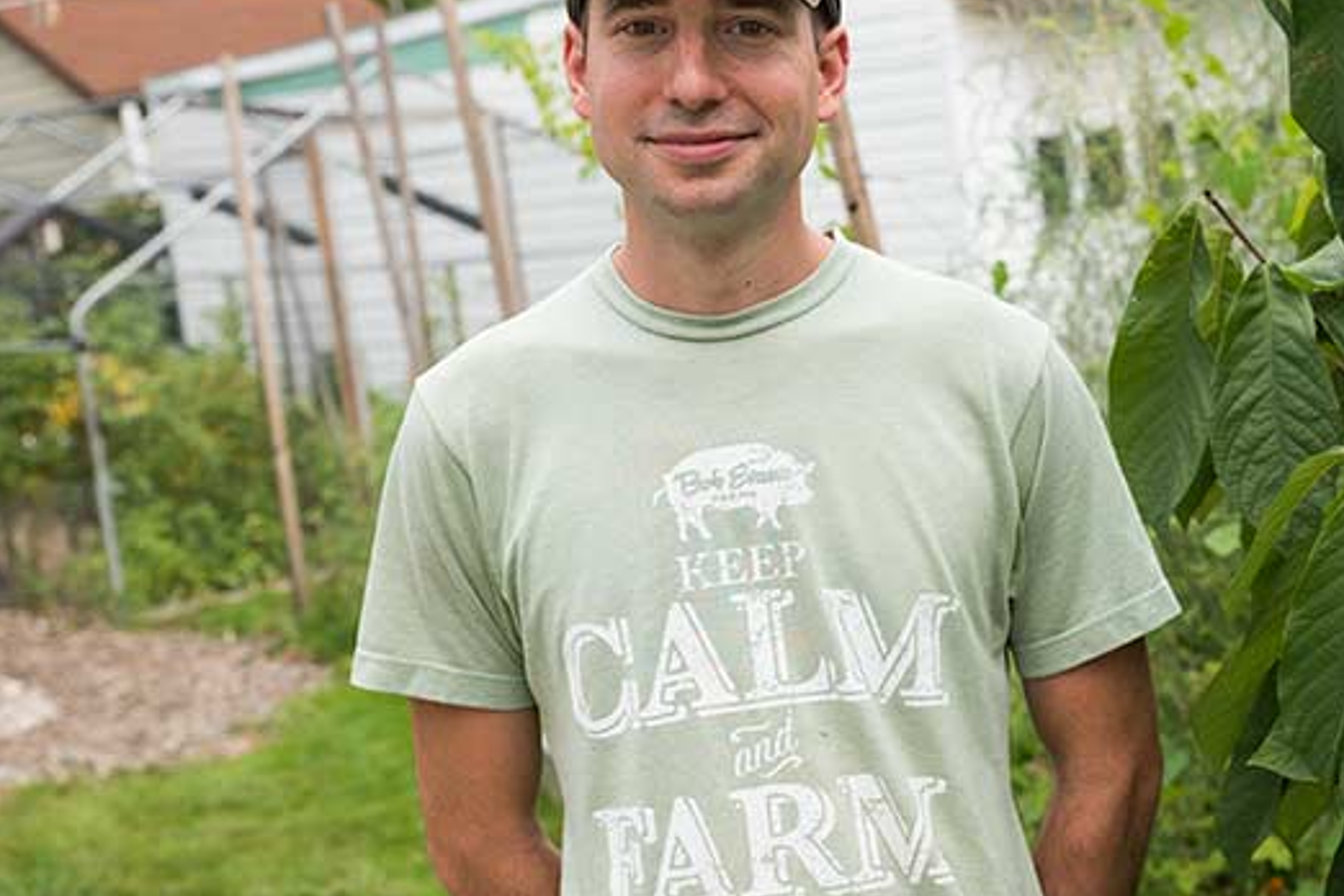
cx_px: 960
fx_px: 2576
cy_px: 409
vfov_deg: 19.7
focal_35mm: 69
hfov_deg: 28.9
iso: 400
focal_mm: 48
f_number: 5.6
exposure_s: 1/400
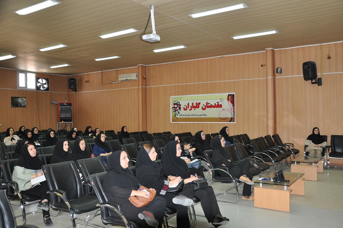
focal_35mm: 32
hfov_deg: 59.5
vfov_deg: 41.6
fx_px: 300
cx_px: 172
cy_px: 114
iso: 800
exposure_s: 1/60
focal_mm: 21
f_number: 4
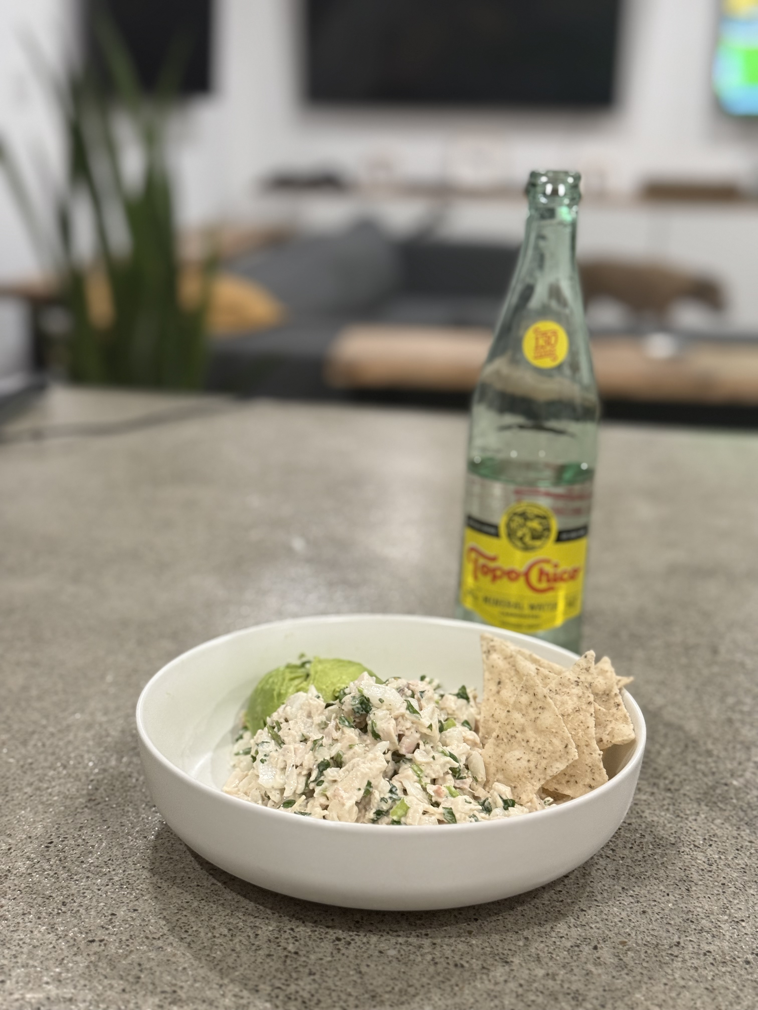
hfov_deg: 30.3
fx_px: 1401
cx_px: 379
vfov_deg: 39.7
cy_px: 505
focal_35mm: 48
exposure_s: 1/40
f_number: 1.78
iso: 200
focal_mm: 6.76
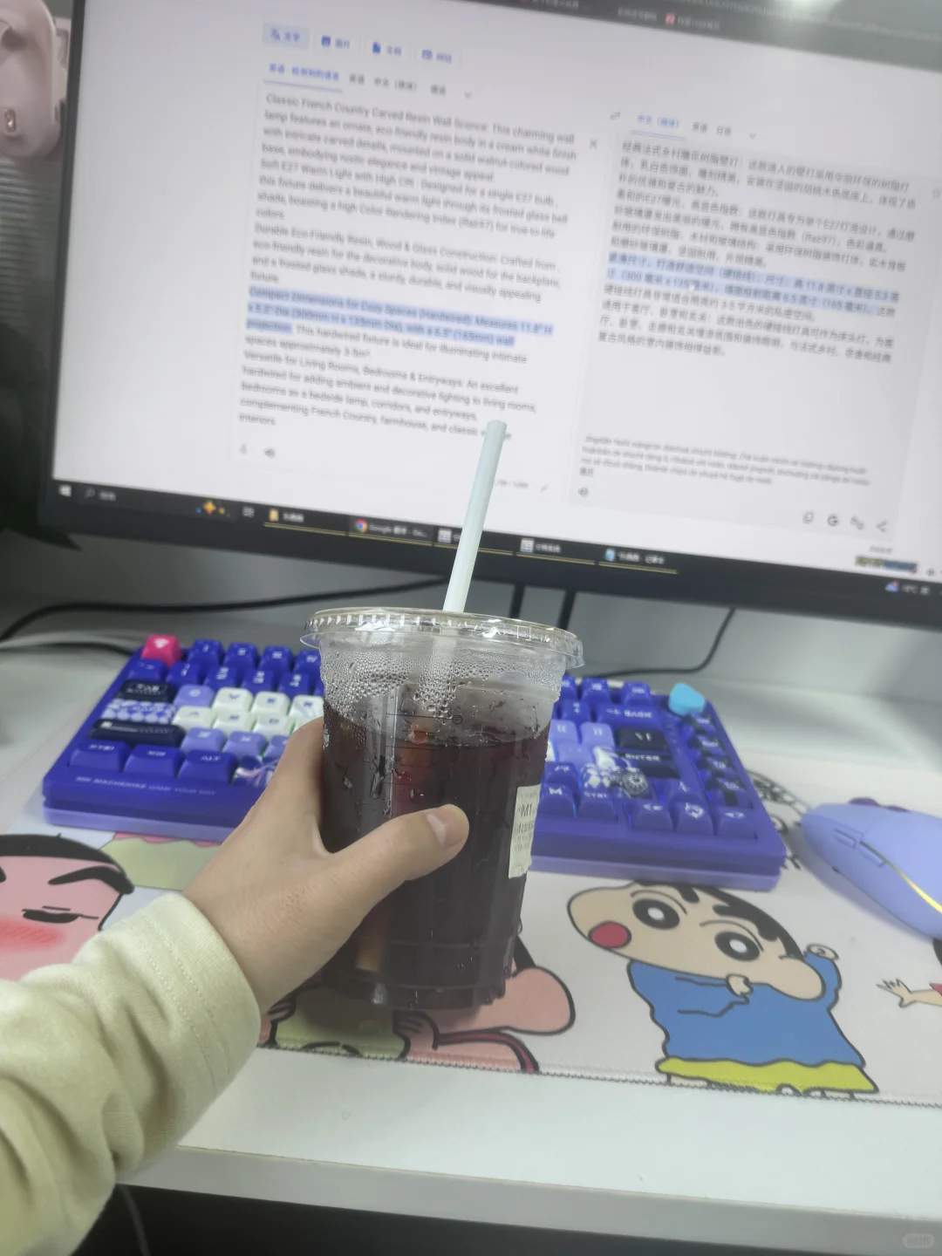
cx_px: 471
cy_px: 628
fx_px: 871
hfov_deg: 56.8
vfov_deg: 71.6
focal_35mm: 24
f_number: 1.78
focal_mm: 6.76
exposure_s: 1/100
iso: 64
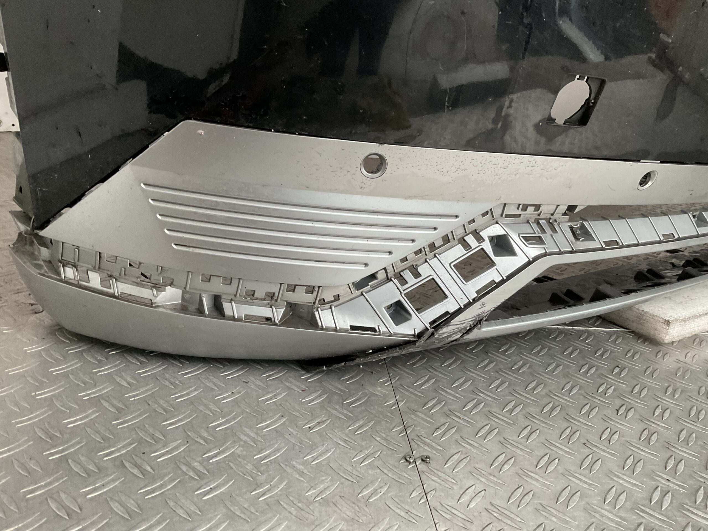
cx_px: 354
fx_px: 593
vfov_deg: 48.2
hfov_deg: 61.7
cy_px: 266
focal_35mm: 29
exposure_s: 1/50
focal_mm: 3
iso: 160
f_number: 1.8
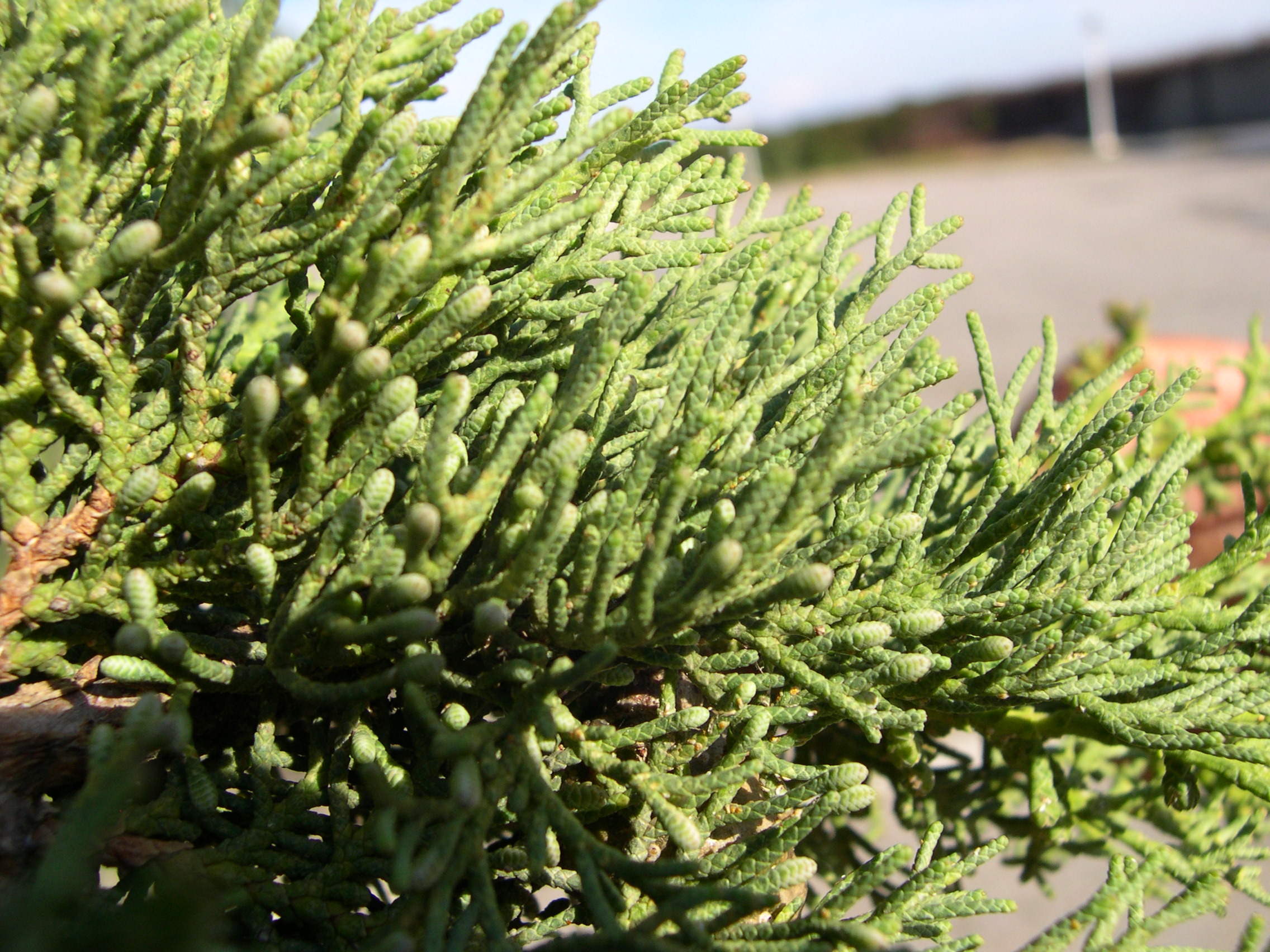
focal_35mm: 38
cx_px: 635
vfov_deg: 37.7
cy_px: 476
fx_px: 1394
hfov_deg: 49.0
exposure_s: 1/121
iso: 100
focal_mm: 8
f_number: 7.6
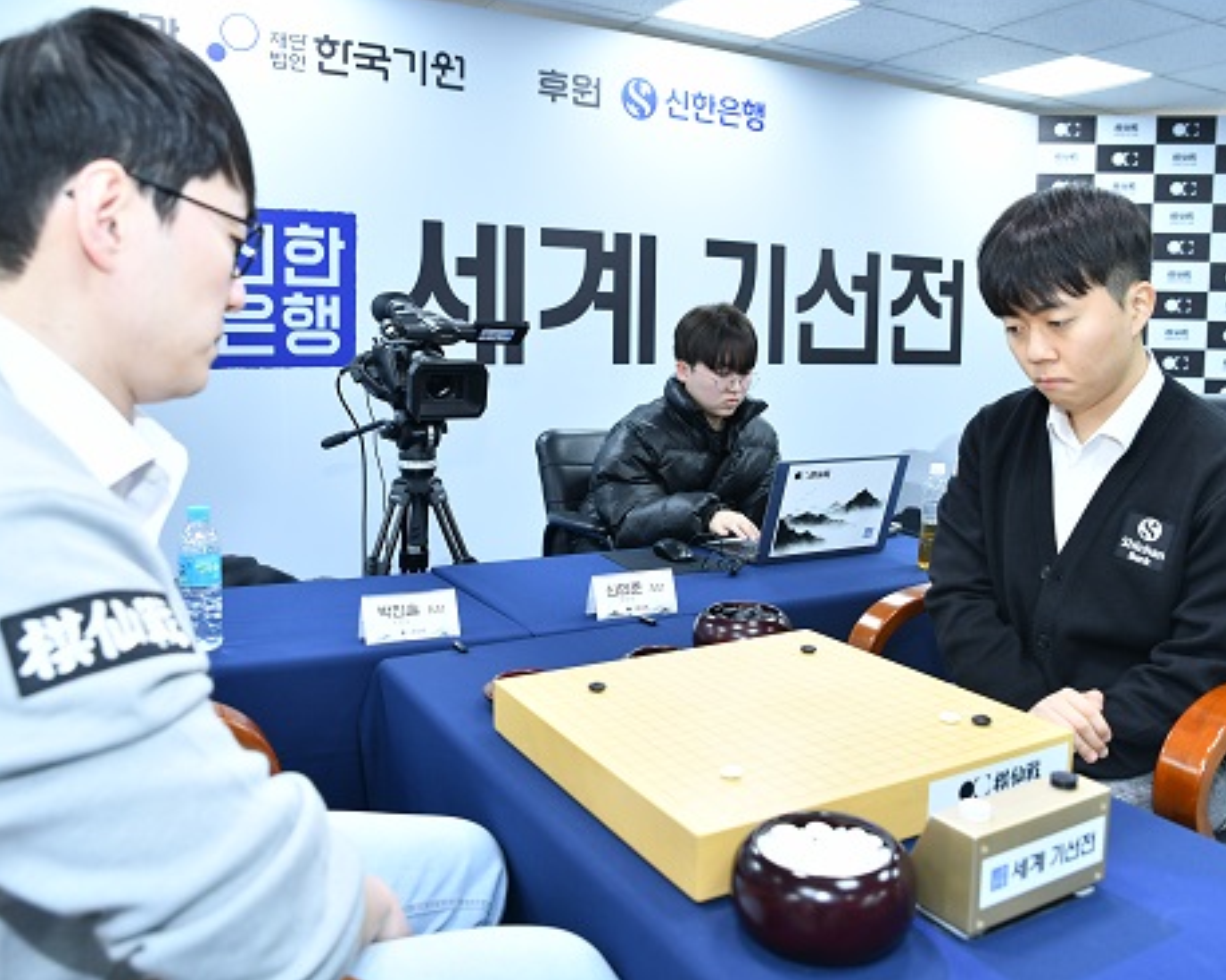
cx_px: 610
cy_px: 459
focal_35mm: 29
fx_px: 1052
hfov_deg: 60.5
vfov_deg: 49.9
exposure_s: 1/100
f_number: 4
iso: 800
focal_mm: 24
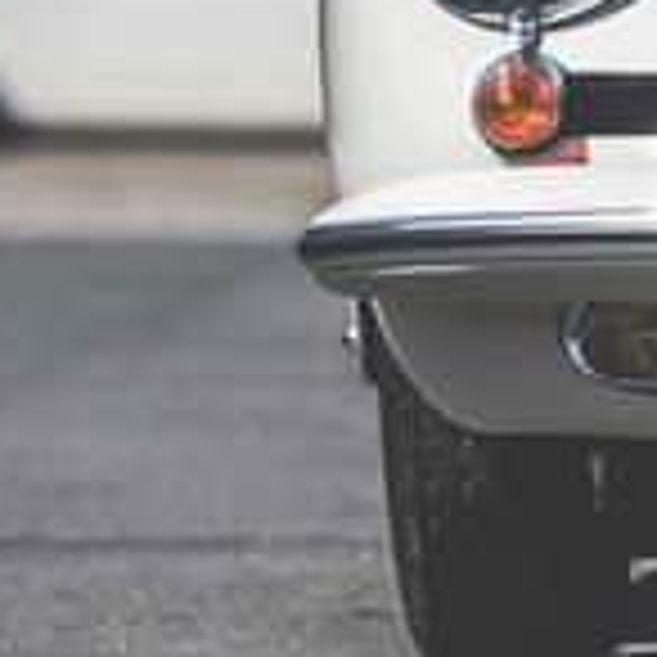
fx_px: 13399
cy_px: -58
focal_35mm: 624
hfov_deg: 2.8
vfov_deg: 2.8
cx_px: 1314
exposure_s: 1/800
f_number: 2.8
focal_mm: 140
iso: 100
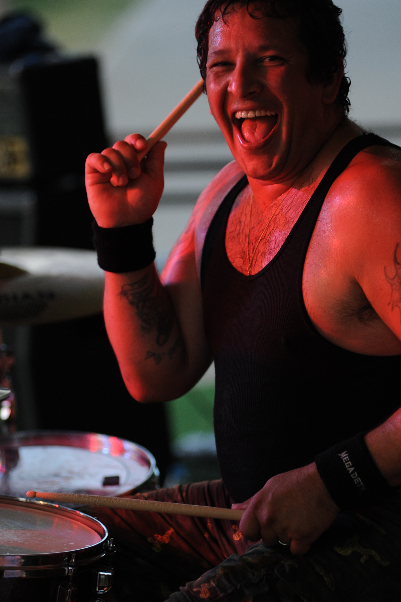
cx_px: 222
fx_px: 3112
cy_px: 340
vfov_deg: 11.1
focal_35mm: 186
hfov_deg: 7.4
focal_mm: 135
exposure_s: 1/500
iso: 1000
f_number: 2.8
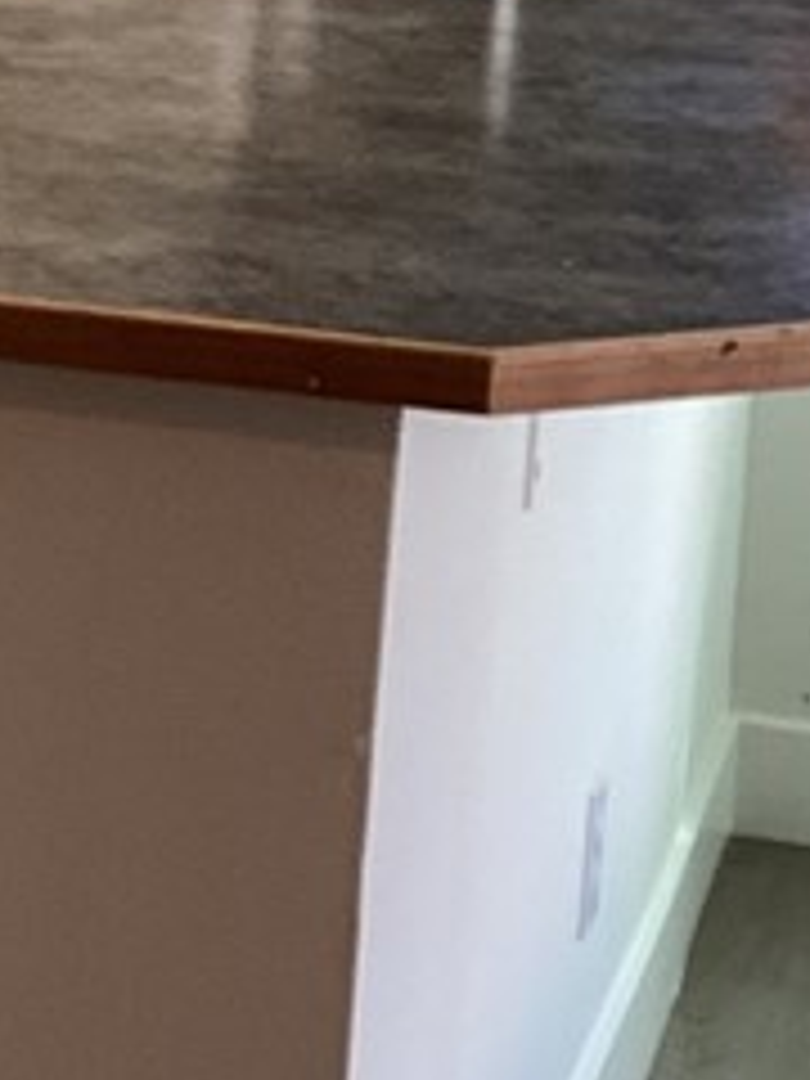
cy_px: 148
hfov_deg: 10.7
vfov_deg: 14.8
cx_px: -486
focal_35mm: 132
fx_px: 4118
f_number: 2.4
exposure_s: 1/60
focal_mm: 3.3
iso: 100
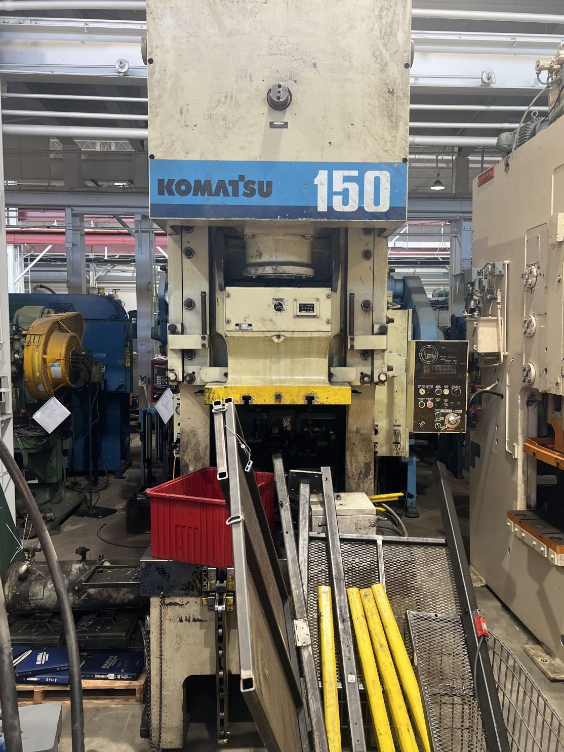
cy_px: 374
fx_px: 608
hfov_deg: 49.7
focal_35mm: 28
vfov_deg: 63.5
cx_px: 293
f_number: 1.5
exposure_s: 1/121
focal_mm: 5.7
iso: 100
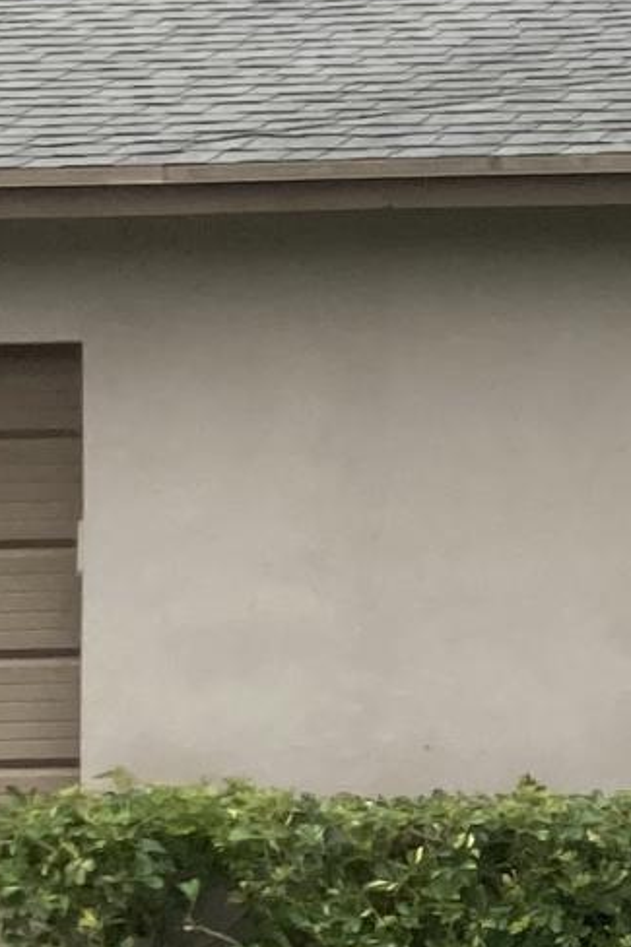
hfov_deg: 6.4
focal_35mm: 179
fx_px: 4709
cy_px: 322
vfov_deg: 11.5
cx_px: 2394
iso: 20
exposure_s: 1/2433
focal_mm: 3.99
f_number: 1.8
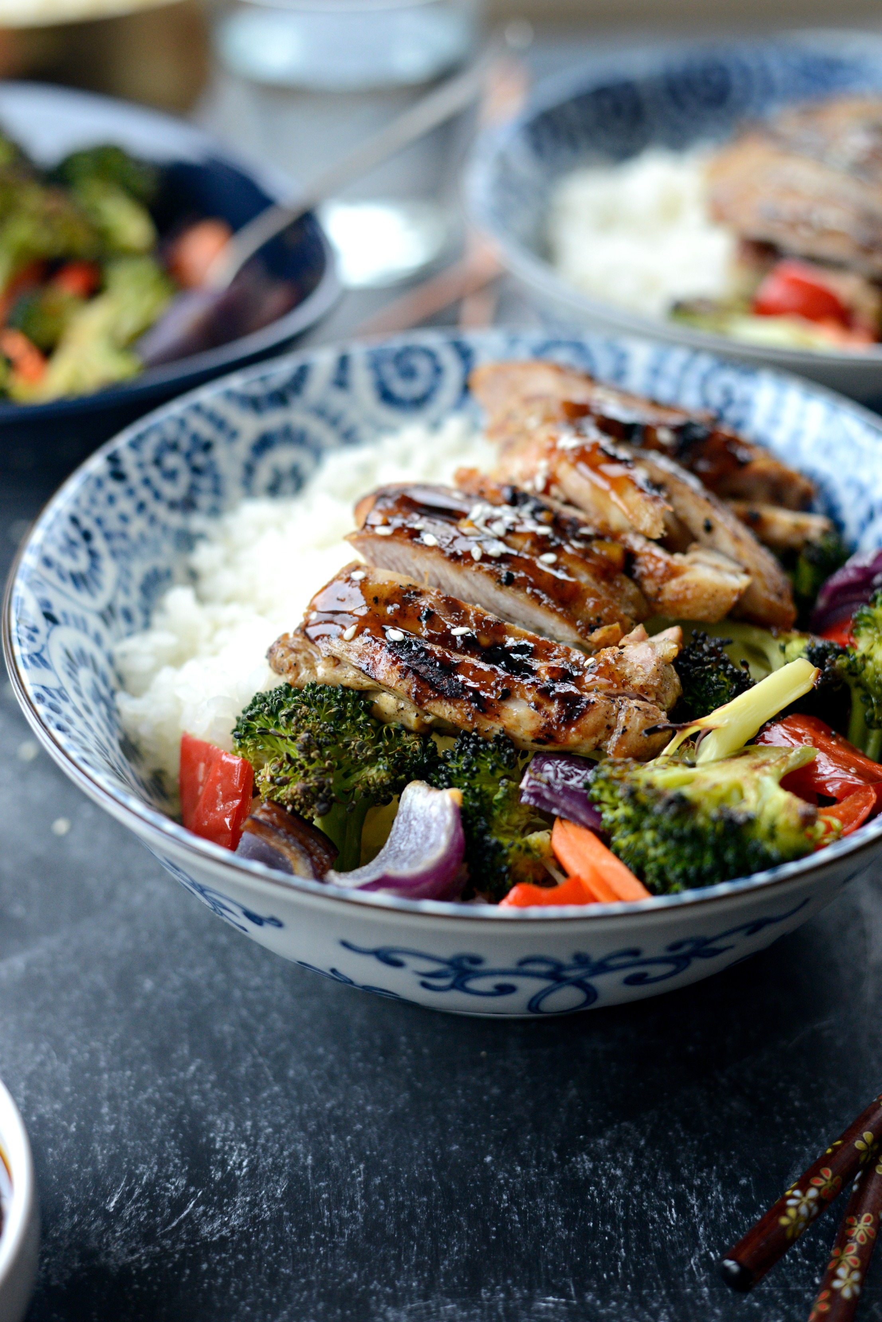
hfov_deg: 27.0
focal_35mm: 50
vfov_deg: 39.6
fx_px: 1836
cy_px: 661
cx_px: 441
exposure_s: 1/1000
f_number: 3.2
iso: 1800
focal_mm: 50
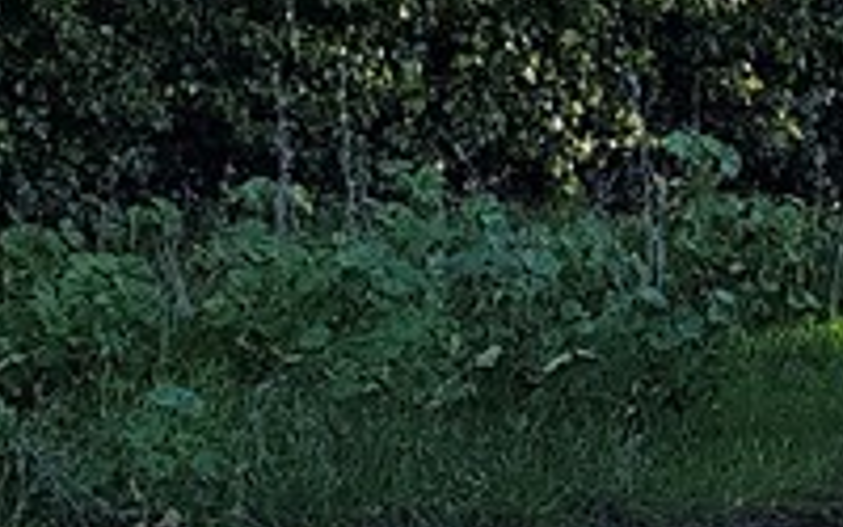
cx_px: 801
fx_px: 2872
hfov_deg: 16.4
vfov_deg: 10.5
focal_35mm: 125
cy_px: 186
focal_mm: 6.3
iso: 12
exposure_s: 1/120
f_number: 1.7
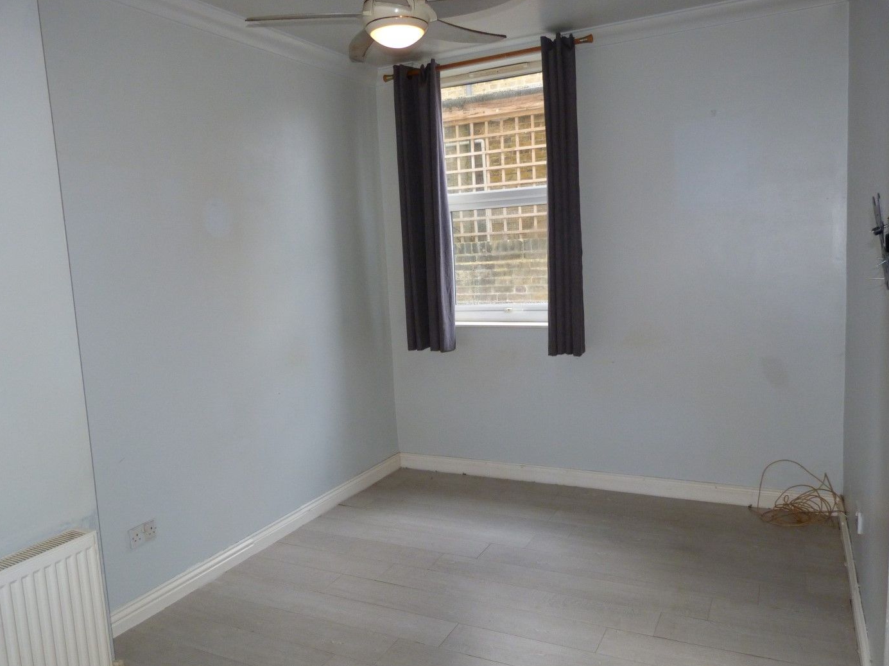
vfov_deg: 53.0
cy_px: 344
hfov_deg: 67.3
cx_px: 438
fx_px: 668
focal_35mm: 26
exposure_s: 1/60
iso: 160
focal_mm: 4.5
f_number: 2.8
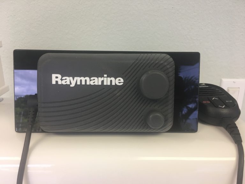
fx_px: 205
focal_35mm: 29
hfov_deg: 61.7
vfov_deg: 48.2
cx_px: 122
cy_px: 92
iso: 32
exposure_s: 1/30
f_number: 2.2
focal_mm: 4.15
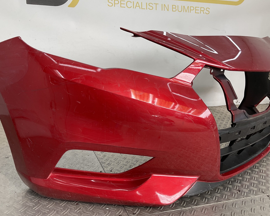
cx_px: 123
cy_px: 120
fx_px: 272
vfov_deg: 43.3
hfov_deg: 52.8
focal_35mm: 34
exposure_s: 1/159
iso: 16
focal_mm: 3
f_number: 1.8
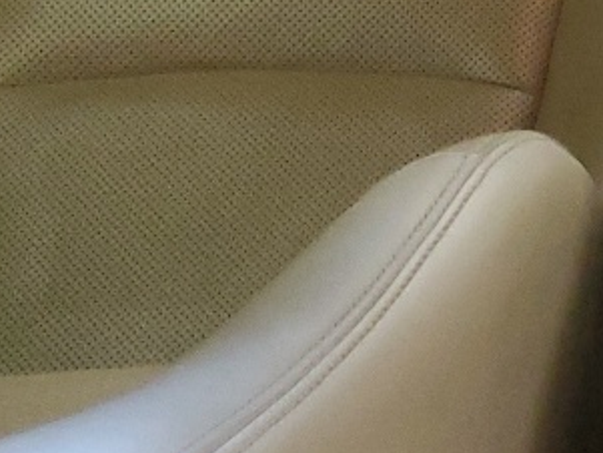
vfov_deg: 10.5
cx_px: 1100
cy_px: -146
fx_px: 2405
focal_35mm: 138
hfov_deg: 12.9
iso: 274
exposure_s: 1/60.2
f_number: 1.5
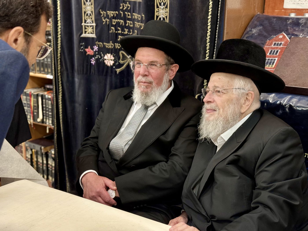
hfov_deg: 39.7
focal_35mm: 48
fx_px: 427
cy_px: 116
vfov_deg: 30.3
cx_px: 154
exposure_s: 1/50
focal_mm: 6.76
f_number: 1.78
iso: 80
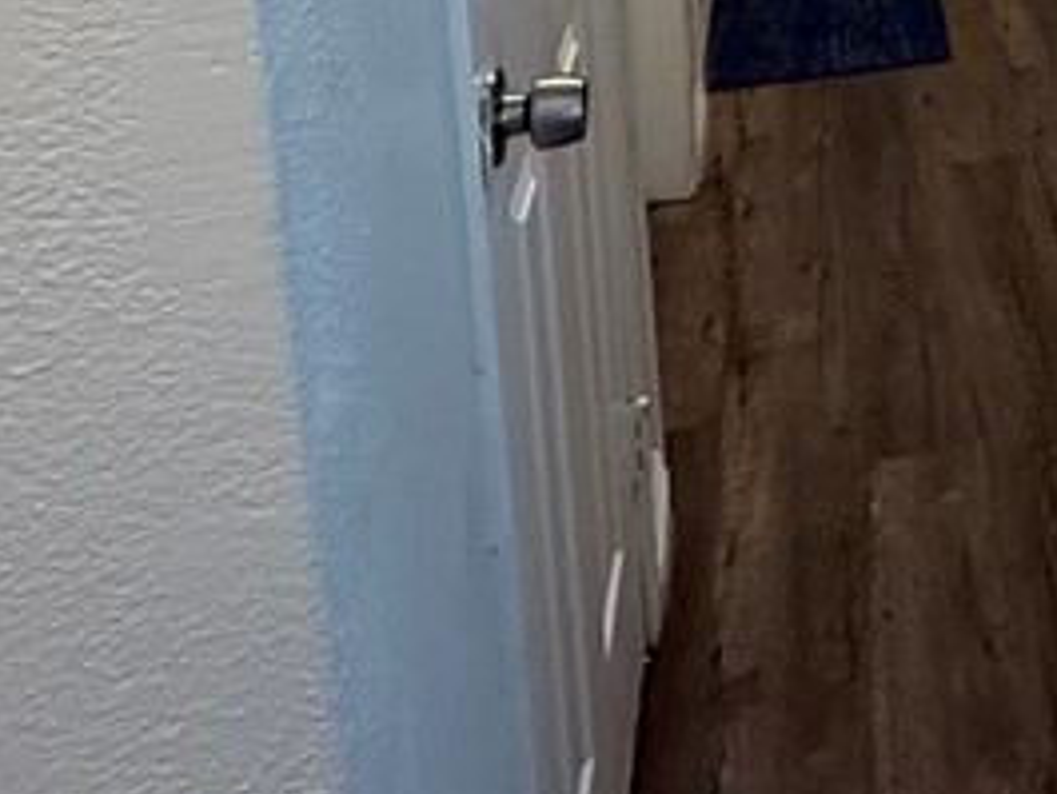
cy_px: -455
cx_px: 1264
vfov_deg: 21.7
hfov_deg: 30.3
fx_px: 1650
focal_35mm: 54
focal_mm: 2.22
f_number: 2.2
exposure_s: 1/60
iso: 640
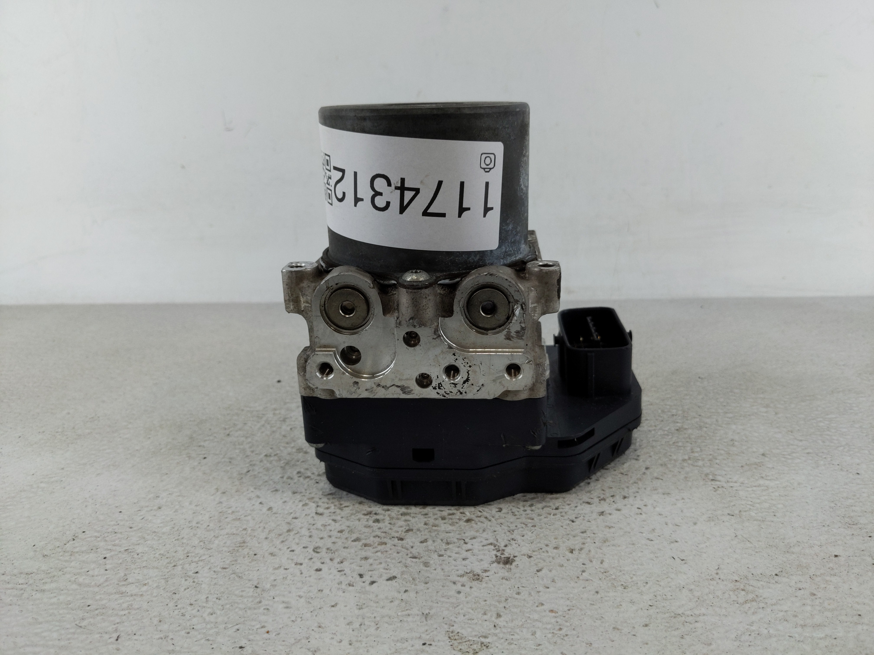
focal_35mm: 25
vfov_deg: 54.9
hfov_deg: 69.4
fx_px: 631
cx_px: 437
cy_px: 328
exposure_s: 1/144
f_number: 1.73
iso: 62
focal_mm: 4.38
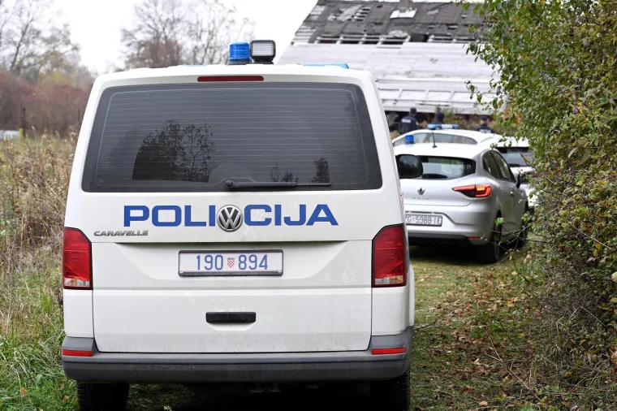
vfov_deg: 21.9
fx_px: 1062
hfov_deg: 32.4
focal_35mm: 62
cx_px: 308
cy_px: 206
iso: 800
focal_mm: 62
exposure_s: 1/400
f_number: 4
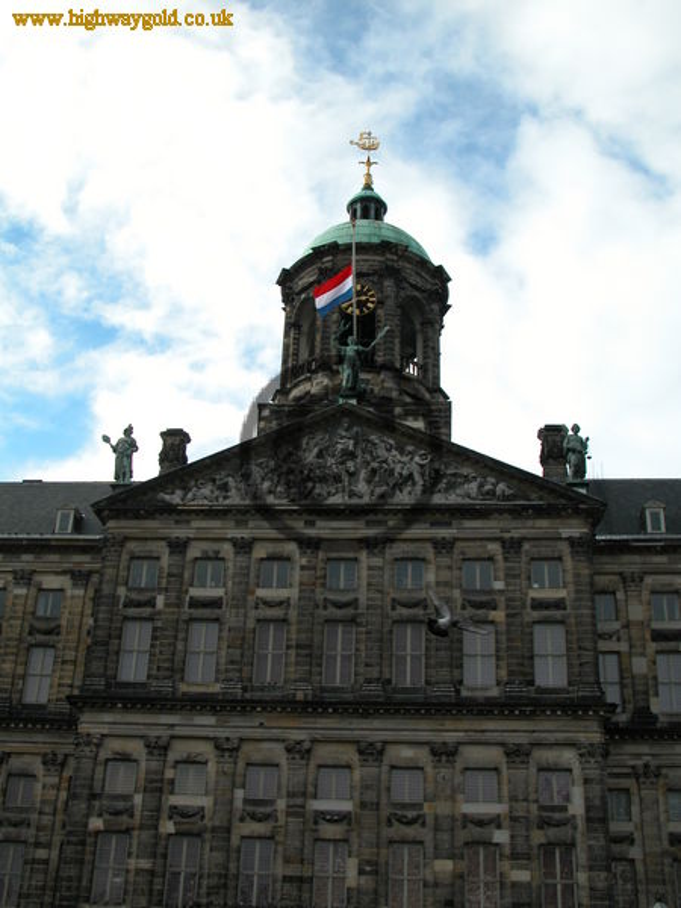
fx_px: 1075
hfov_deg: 35.1
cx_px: 340
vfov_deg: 45.8
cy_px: 454
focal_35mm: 41
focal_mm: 10.7
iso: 100
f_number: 5.8
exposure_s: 1/313
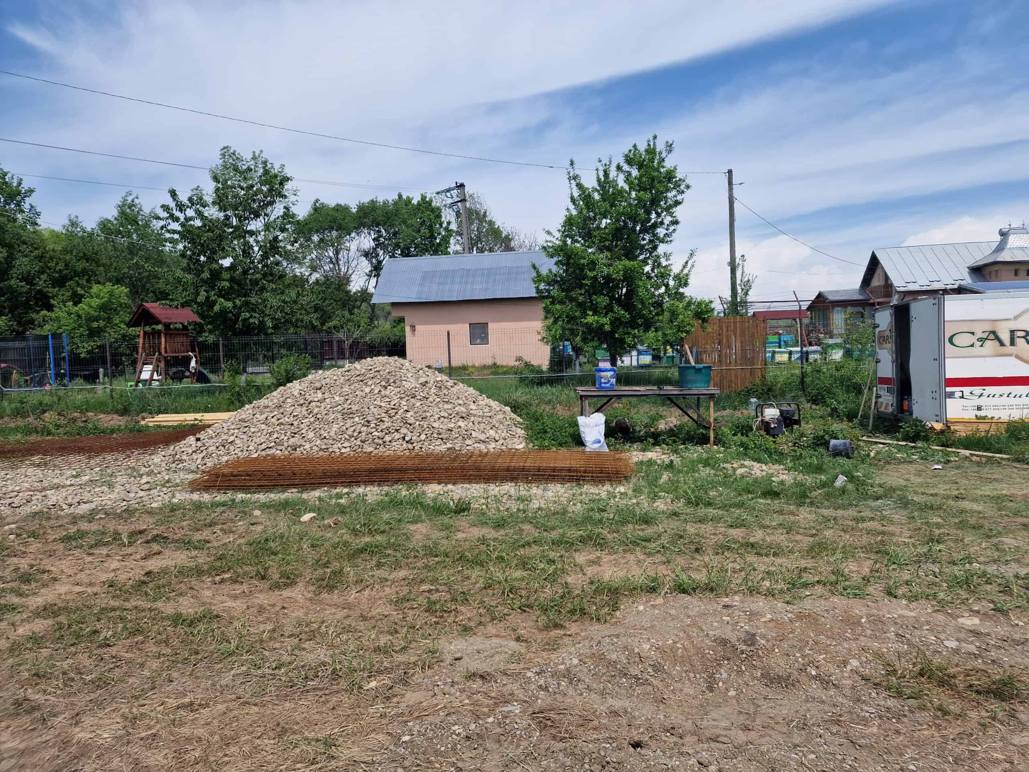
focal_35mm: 23
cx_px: 514
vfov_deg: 58.9
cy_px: 386
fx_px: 684
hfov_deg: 73.9
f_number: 1.8
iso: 50
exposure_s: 1/1504
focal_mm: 6.4
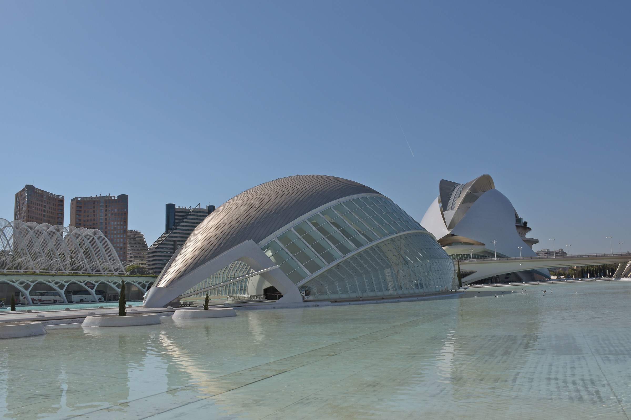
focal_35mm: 27
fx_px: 473
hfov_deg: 67.4
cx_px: 316
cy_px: 210
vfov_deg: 47.9
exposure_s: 1/320
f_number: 13
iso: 100
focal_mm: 18
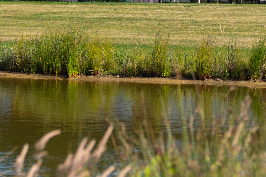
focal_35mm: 133
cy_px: -46
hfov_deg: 15.4
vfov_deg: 10.1
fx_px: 983
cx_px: 143
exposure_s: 1/2000
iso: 100
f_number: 2.8
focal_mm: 39
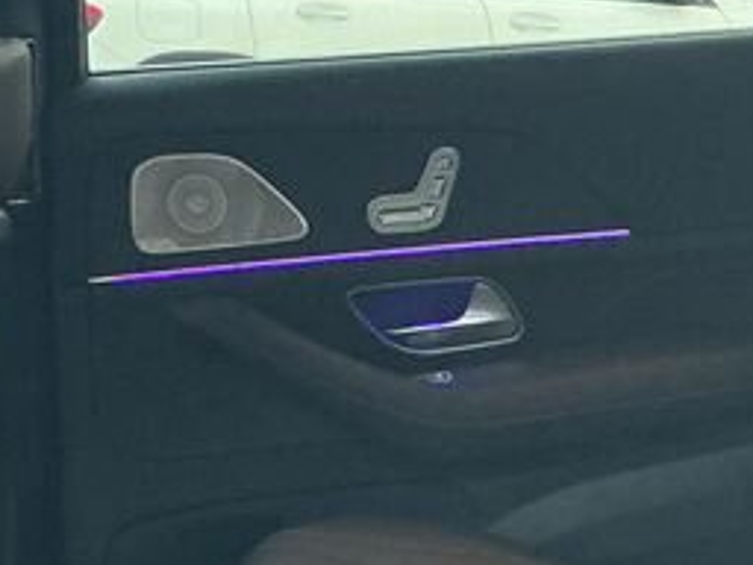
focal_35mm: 116
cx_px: 488
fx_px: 2523
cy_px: 674
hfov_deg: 16.9
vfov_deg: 12.5
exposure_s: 1/60
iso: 250
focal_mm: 3
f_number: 1.8
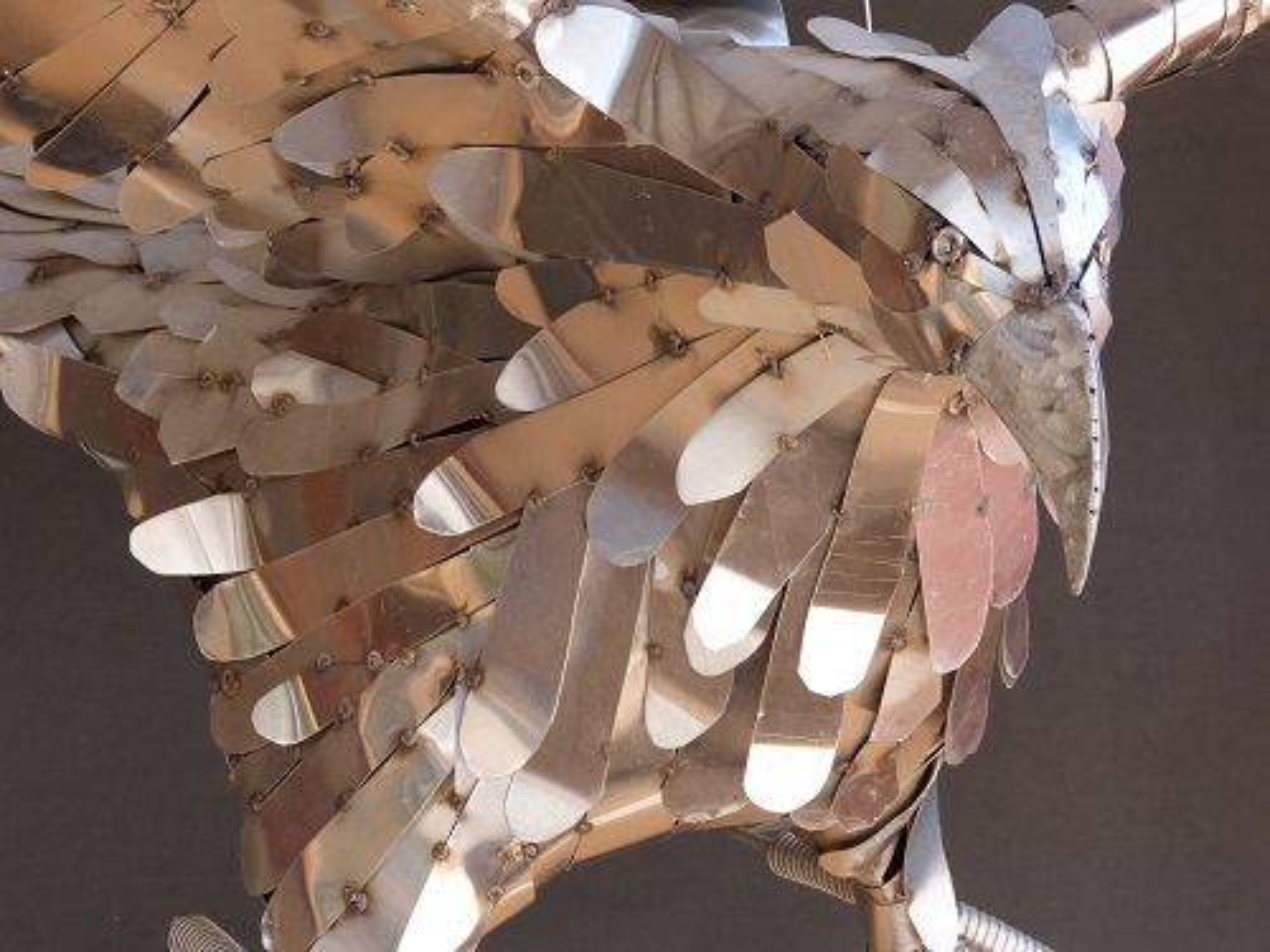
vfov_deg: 12.3
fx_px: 4403
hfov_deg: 16.4
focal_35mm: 120
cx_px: 635
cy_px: 476
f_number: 4
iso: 100
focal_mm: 21.6
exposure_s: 1/100
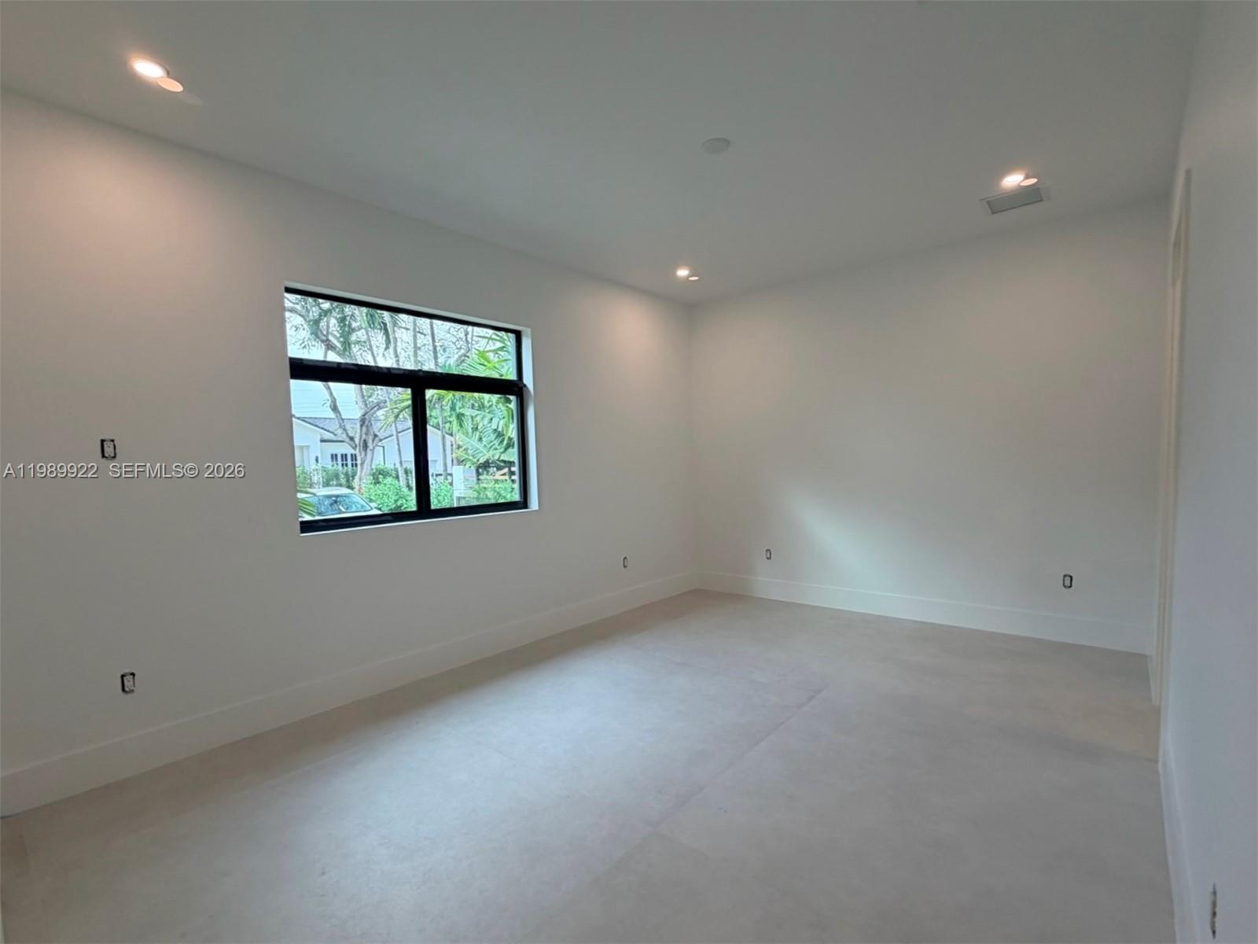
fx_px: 509
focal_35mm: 14
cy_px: 472
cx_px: 629
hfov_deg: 102.1
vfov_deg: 85.7
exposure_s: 1/120
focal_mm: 2.22
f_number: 2.2
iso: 125
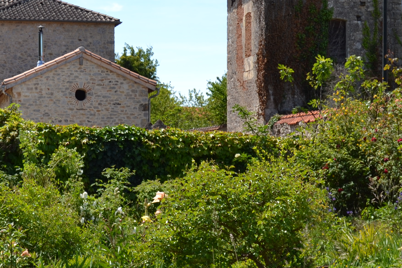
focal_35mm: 94
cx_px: 140
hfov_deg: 21.6
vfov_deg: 14.5
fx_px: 1050
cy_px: 115
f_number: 7.1
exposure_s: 1/200
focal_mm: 24
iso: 100
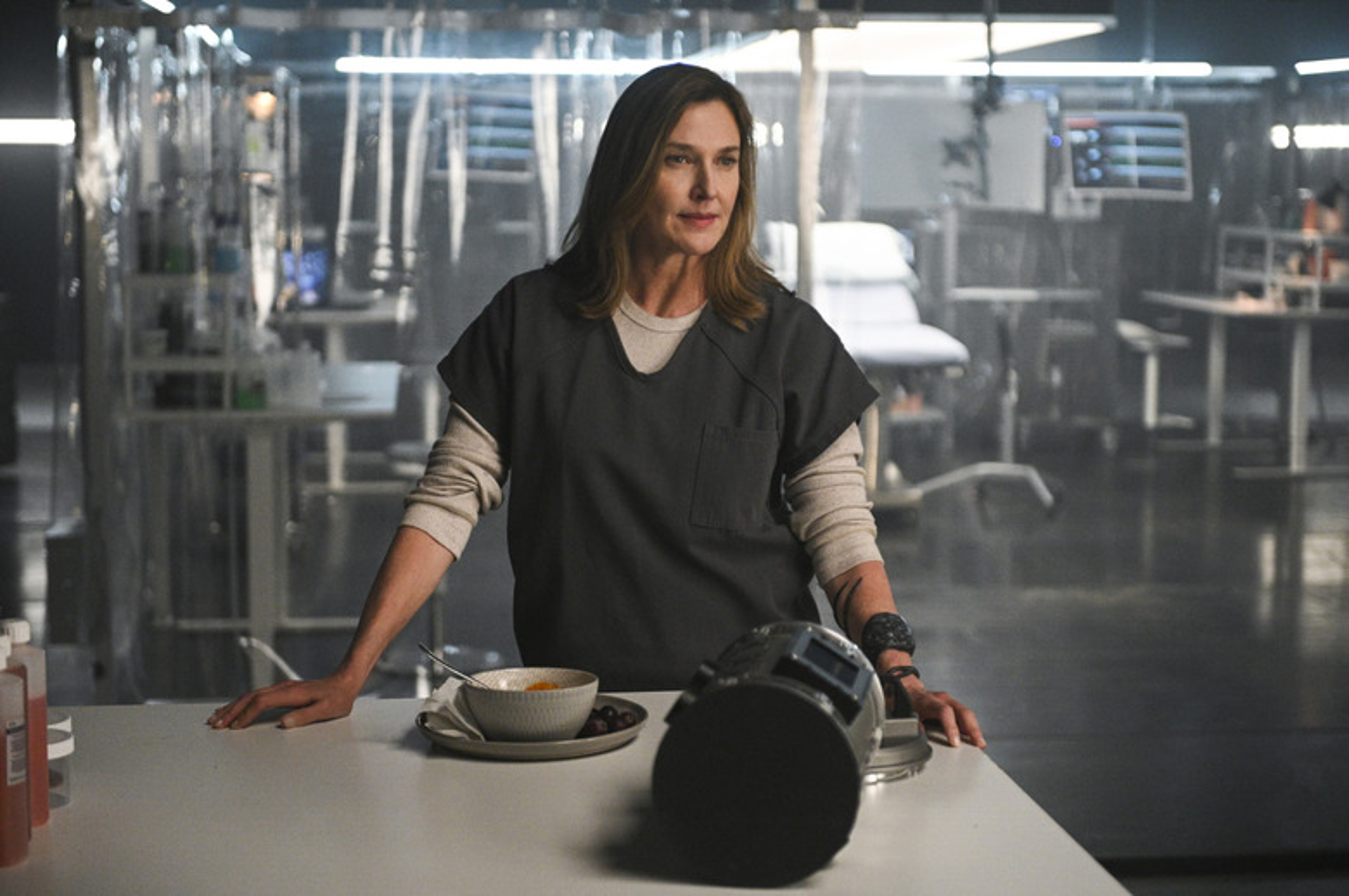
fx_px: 2620
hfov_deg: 28.9
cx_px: 674
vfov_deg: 19.4
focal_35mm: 70
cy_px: 448
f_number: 2.8
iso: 6400
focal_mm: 70
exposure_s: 1/125
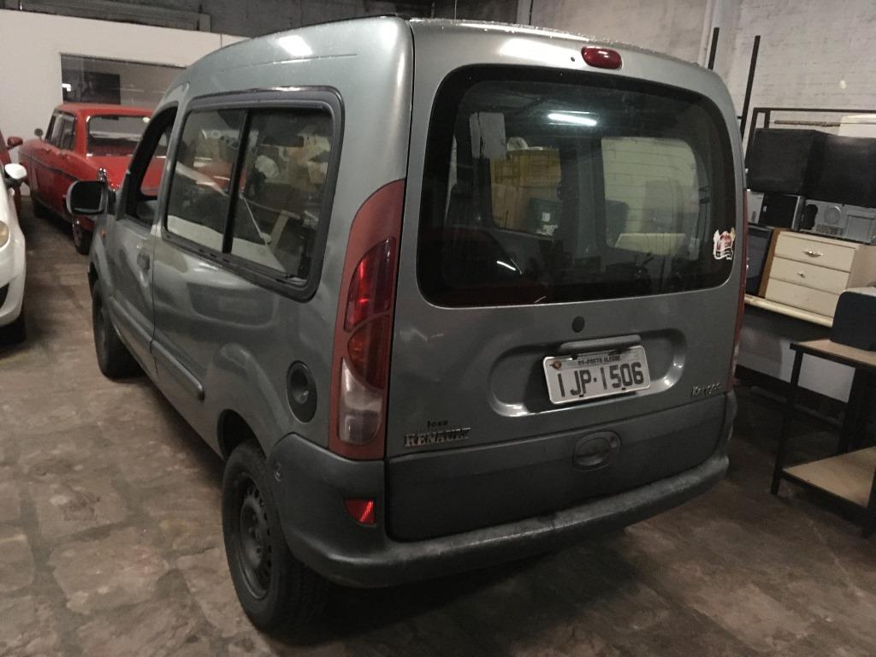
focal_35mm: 29
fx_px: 734
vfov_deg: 48.2
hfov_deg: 61.7
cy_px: 328
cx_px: 438
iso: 640
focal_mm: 4.15
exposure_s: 1/15
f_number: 2.2
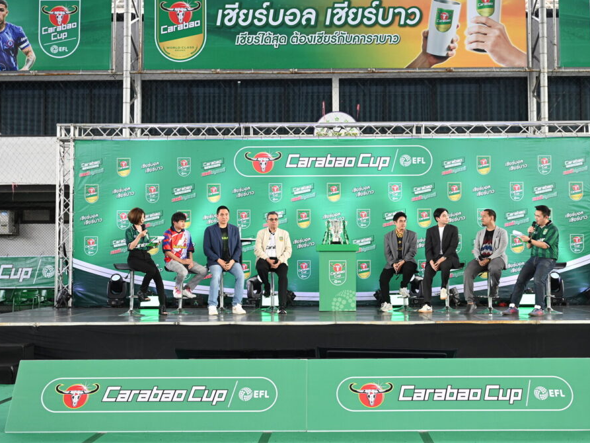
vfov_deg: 33.6
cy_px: 219
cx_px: 329
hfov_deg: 43.8
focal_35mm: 43
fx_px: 733
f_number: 4.5
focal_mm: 39
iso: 800
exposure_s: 1/400
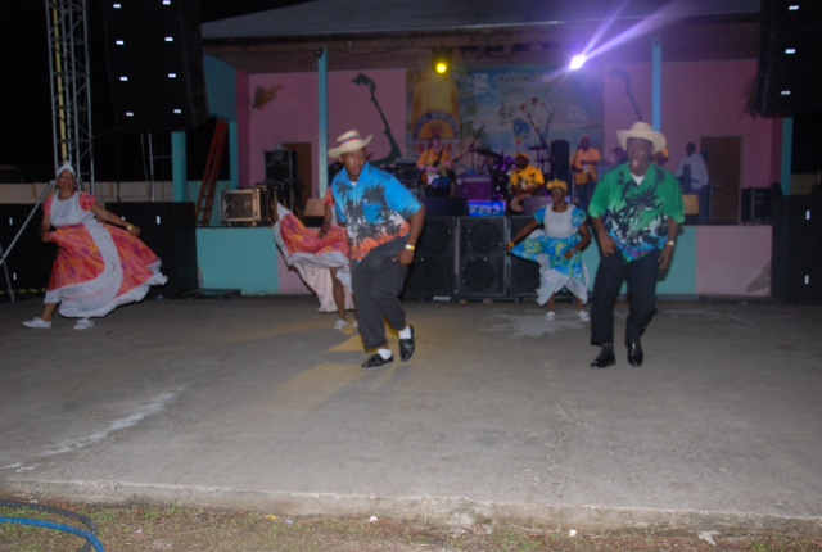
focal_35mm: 36
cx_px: 411
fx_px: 824
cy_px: 276
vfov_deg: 37.1
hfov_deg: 53.0
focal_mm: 24
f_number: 4
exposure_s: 1/60
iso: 200
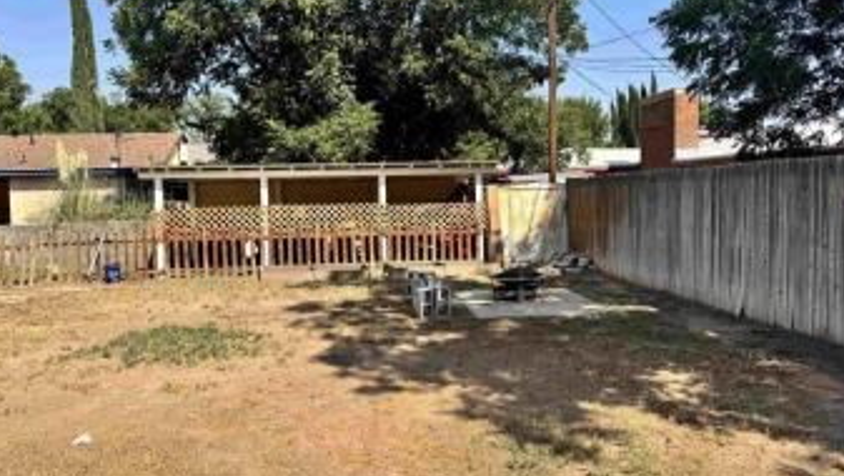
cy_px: 223
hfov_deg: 62.6
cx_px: 408
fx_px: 694
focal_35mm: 31
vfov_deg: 37.8
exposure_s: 1/4049
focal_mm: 6.76
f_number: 1.78
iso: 80
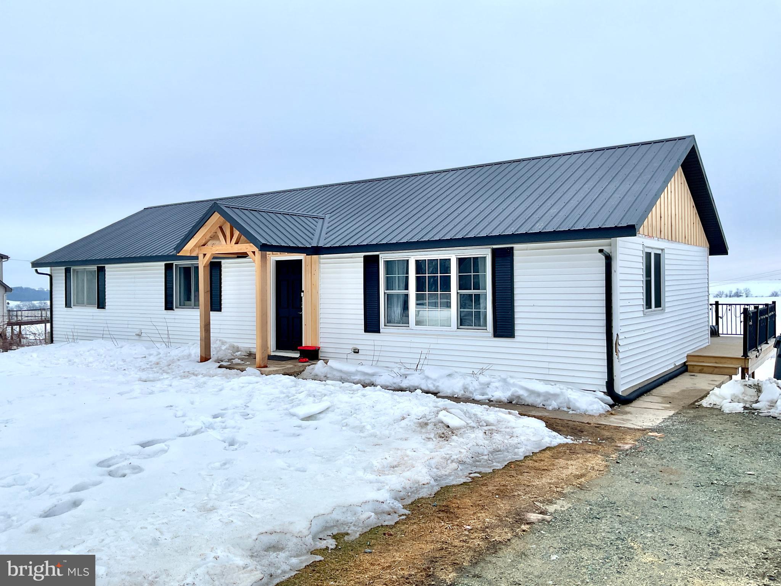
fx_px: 654
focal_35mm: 29
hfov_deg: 61.7
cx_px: 390
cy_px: 293
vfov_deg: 48.2
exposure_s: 1/121
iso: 16
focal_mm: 3
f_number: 1.8
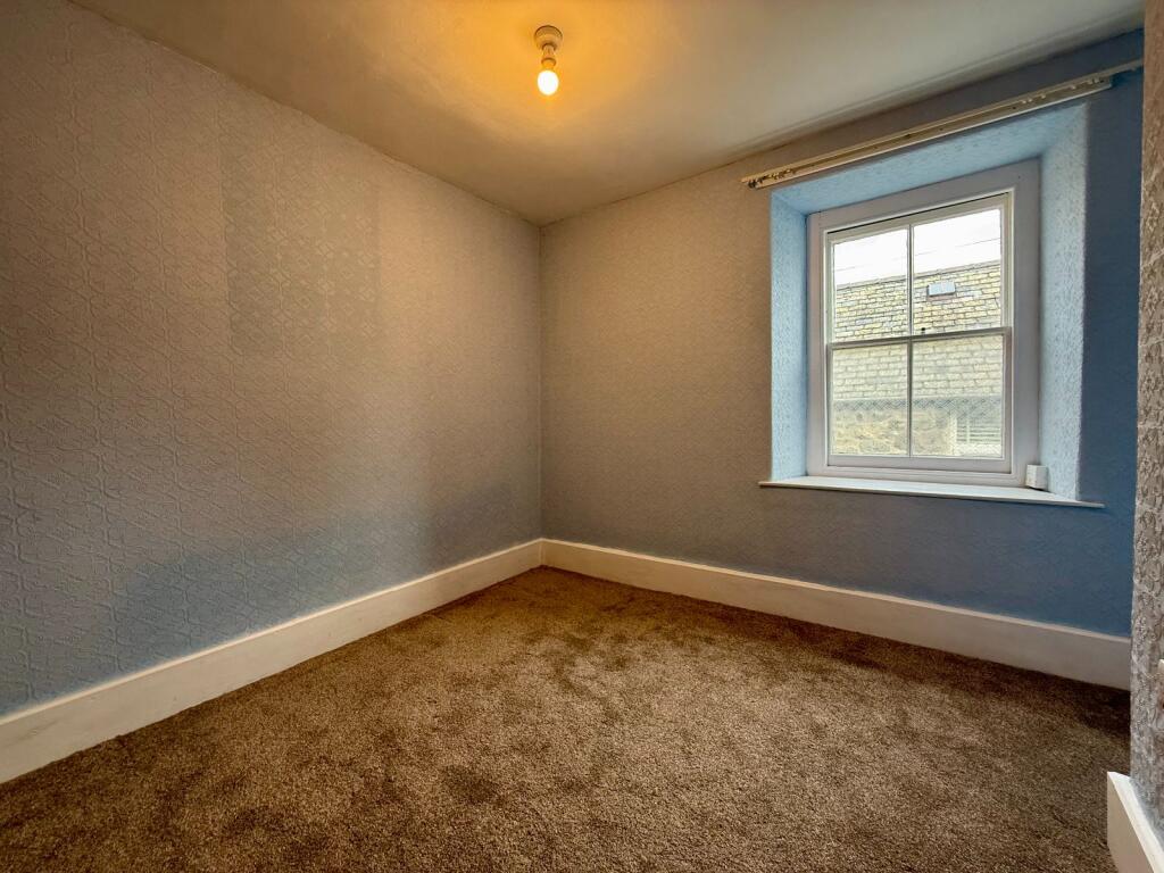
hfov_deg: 102.1
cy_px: 436
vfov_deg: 85.7
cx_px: 582
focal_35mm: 14
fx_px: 471
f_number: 2.2
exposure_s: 1/99
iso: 160
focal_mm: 2.22
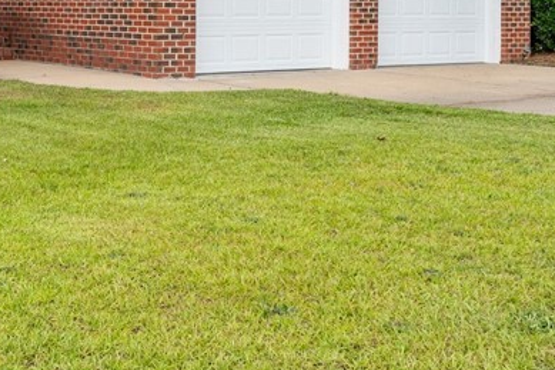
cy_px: -75
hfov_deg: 28.0
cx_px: -18
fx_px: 1032
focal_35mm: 67
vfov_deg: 19.1
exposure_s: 1/250
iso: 320
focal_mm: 24
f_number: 8
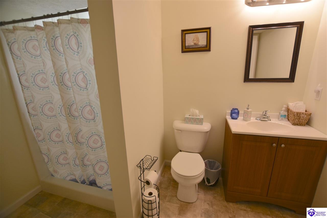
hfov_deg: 100.4
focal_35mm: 15
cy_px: 109
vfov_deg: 77.3
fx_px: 136
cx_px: 164
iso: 100
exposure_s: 1/30
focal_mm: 10
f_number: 3.5
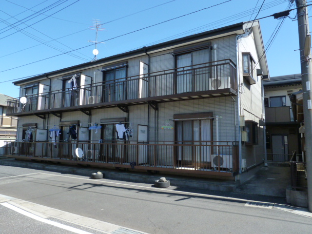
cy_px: 117
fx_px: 225
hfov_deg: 69.4
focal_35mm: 25
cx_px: 156
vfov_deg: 54.9
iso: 200
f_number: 4.5
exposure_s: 1/400
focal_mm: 4.1
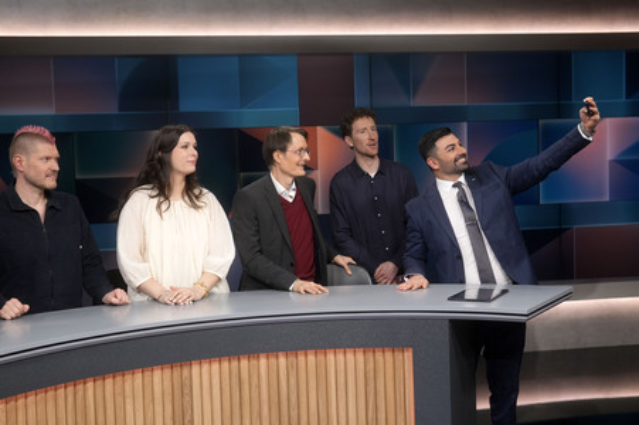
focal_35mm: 45
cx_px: 320
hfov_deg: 43.6
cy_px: 212
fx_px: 798
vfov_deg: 29.8
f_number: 2.2
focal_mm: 30
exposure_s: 1/320
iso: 640
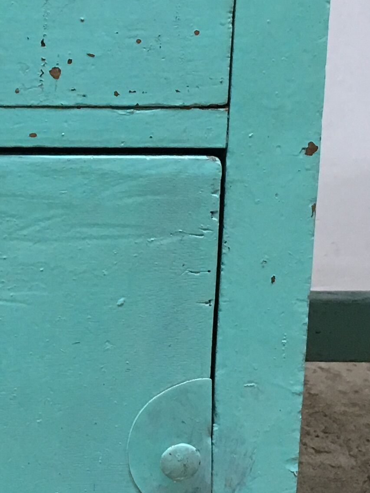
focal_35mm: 103
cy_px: 115
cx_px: -101
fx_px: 1468
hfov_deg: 13.9
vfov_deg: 18.9
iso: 125
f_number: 2.2
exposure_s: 1/33
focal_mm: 4.15
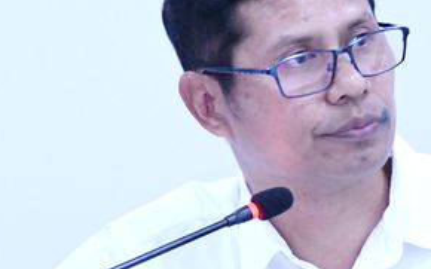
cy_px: 114
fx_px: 7738
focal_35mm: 659
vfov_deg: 2.0
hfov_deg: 3.2
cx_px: 361
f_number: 5.6
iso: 7200
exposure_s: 1/200
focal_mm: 122
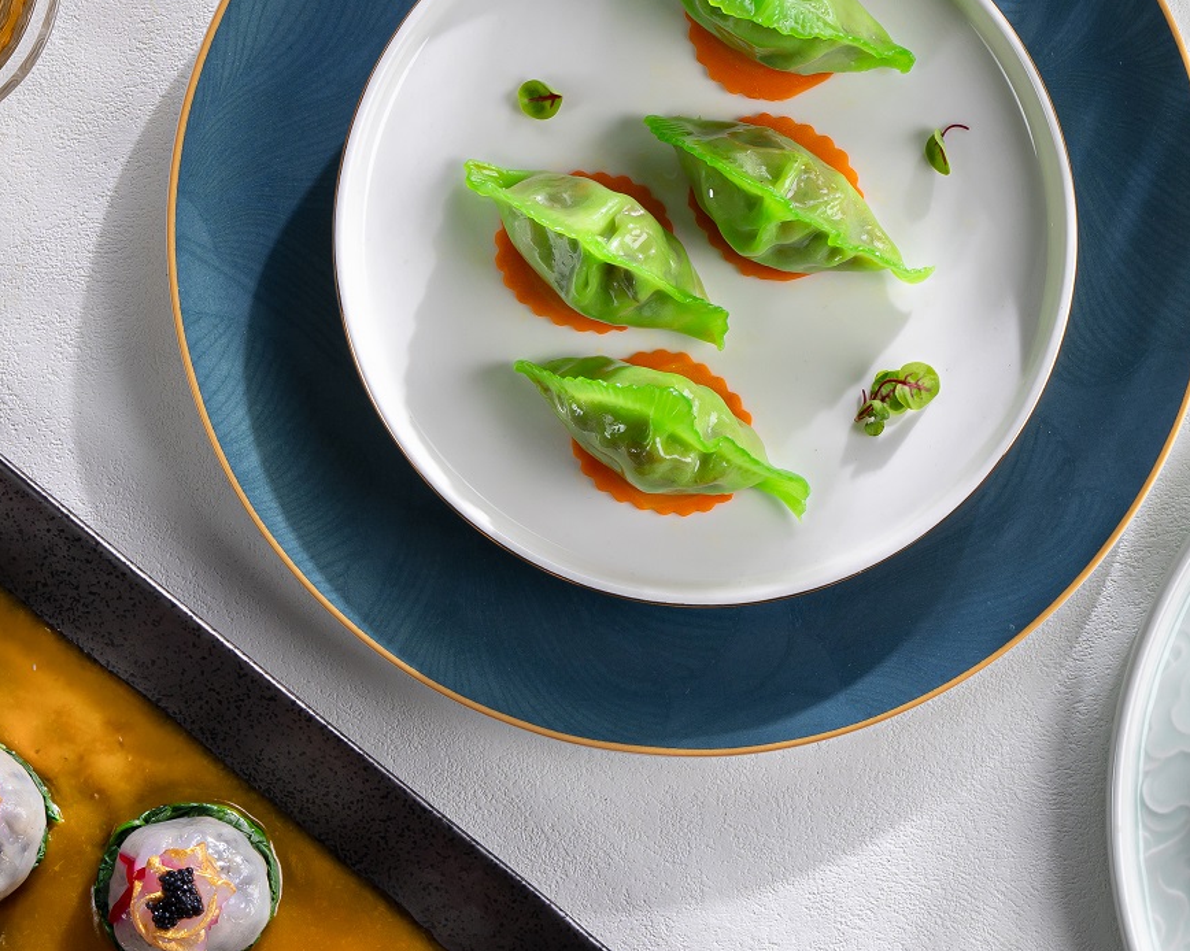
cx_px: 683
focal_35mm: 106
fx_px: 3732
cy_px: 541
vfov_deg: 14.5
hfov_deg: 18.1
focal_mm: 33
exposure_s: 1/250
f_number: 8
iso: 100
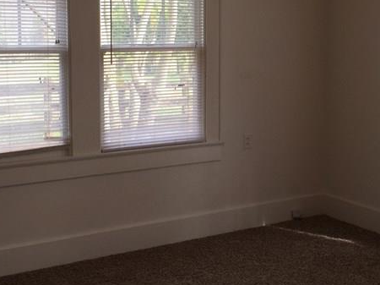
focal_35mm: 66
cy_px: 106
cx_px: 232
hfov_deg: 29.3
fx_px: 724
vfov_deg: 22.2
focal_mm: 4.15
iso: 32
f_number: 2.2
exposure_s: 1/120
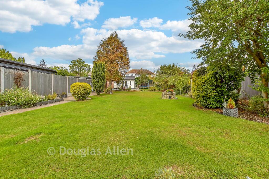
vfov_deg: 77.3
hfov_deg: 100.4
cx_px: 134
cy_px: 90
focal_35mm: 15
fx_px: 112
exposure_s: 1/500
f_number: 7.1
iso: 400
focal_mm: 10
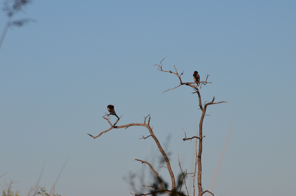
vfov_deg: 2.9
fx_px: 3931
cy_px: 97
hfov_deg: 4.3
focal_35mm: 479
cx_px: 150
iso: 100
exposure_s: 1/250
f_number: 13
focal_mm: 300
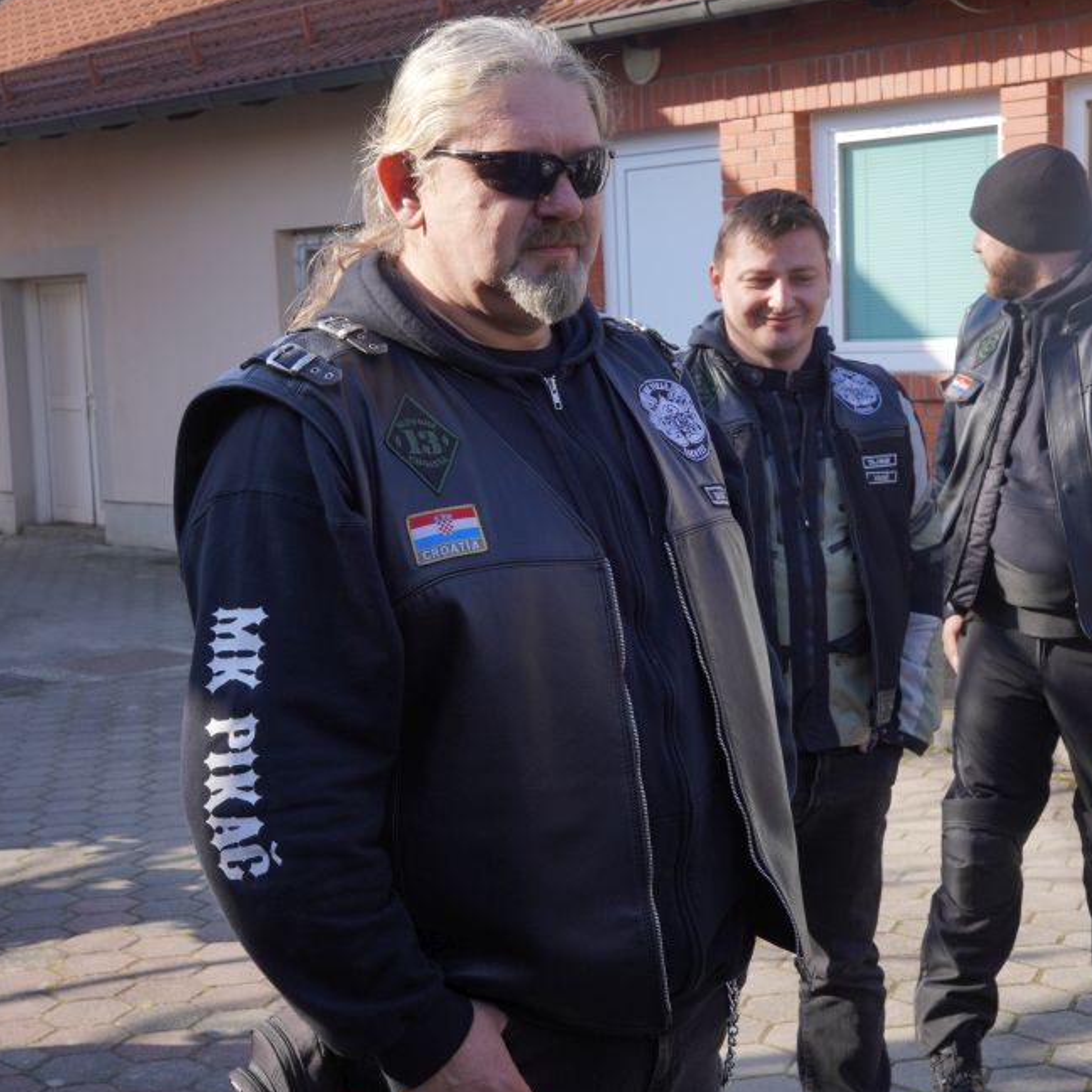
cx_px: 543
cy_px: 543
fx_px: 2196
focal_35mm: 62
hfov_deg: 27.9
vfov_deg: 27.9
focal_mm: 31.6
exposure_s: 1/250
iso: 320
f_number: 9
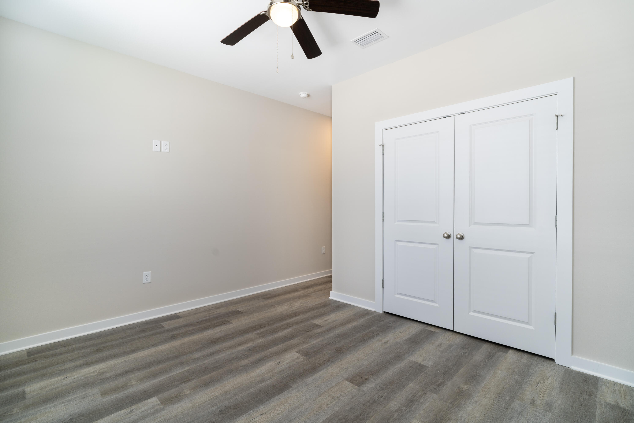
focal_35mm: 16
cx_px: 317
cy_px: 212
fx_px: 282
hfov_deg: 96.7
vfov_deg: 73.7
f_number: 7.1
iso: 100
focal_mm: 16
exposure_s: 1/15
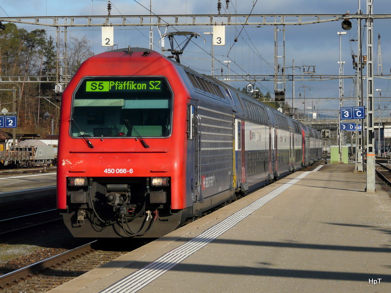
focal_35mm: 141
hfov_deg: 14.0
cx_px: 196
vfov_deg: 10.5
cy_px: 146
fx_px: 1593
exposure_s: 1/800
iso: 100
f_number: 5.6
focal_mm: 23.1
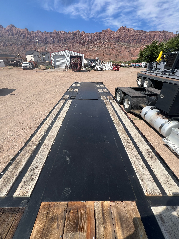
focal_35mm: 13
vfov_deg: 106.2
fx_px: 90
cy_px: 120
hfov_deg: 89.9
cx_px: 90
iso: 32
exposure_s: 1/1340
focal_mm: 1.57
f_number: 1.8
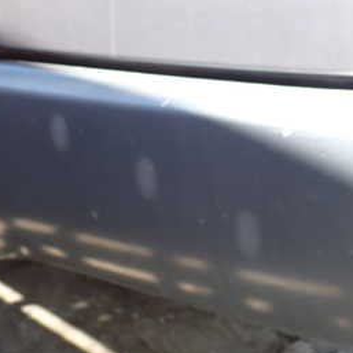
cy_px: 174
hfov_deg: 27.7
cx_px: 202
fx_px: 715
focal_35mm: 62
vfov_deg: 27.7
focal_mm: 5.4
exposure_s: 1/60
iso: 100
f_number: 3.2
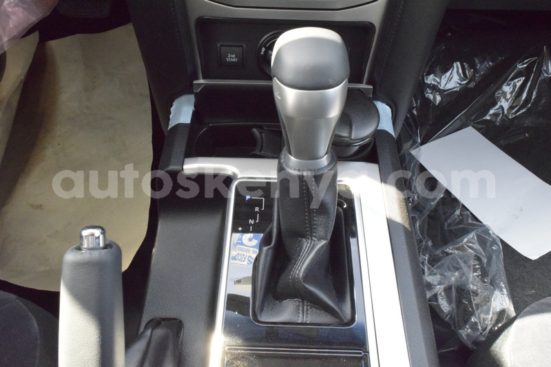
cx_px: 276
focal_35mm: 27
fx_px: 413
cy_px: 184
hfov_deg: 67.4
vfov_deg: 47.9
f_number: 20
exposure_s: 1/80
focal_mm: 18
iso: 12800
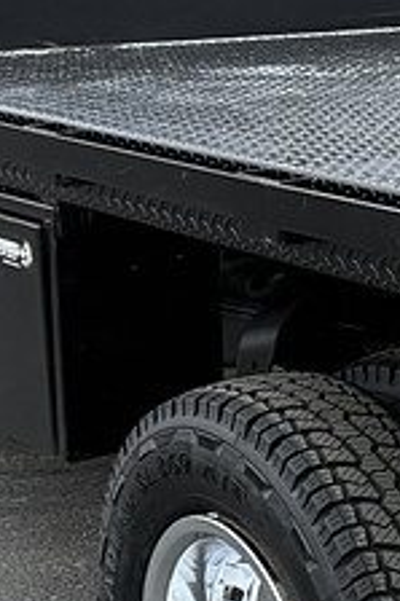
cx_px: 682
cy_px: 298
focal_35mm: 114
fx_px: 1903
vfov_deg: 18.0
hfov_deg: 11.3
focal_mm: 6.76
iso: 200
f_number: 1.78
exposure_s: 1/67
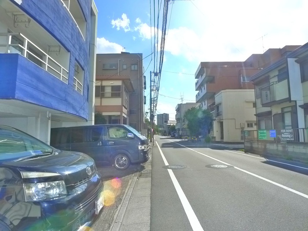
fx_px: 231
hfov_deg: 67.3
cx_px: 154
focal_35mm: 26
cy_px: 116
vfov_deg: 53.1
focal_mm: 5.5
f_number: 4
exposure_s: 1/800
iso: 400
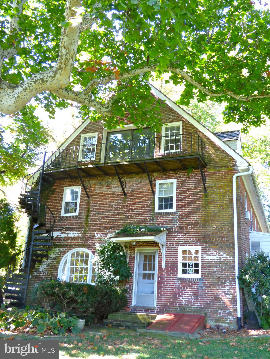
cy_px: 180
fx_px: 385
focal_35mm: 37
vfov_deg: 50.1
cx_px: 135
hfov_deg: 38.7
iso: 250
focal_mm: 6.47
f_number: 3.5
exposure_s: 1/60
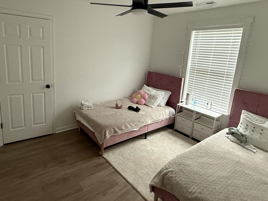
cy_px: 83
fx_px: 170
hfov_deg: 76.2
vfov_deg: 60.7
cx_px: 122
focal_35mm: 22
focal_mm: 2.22
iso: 640
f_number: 2.2
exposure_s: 1/60
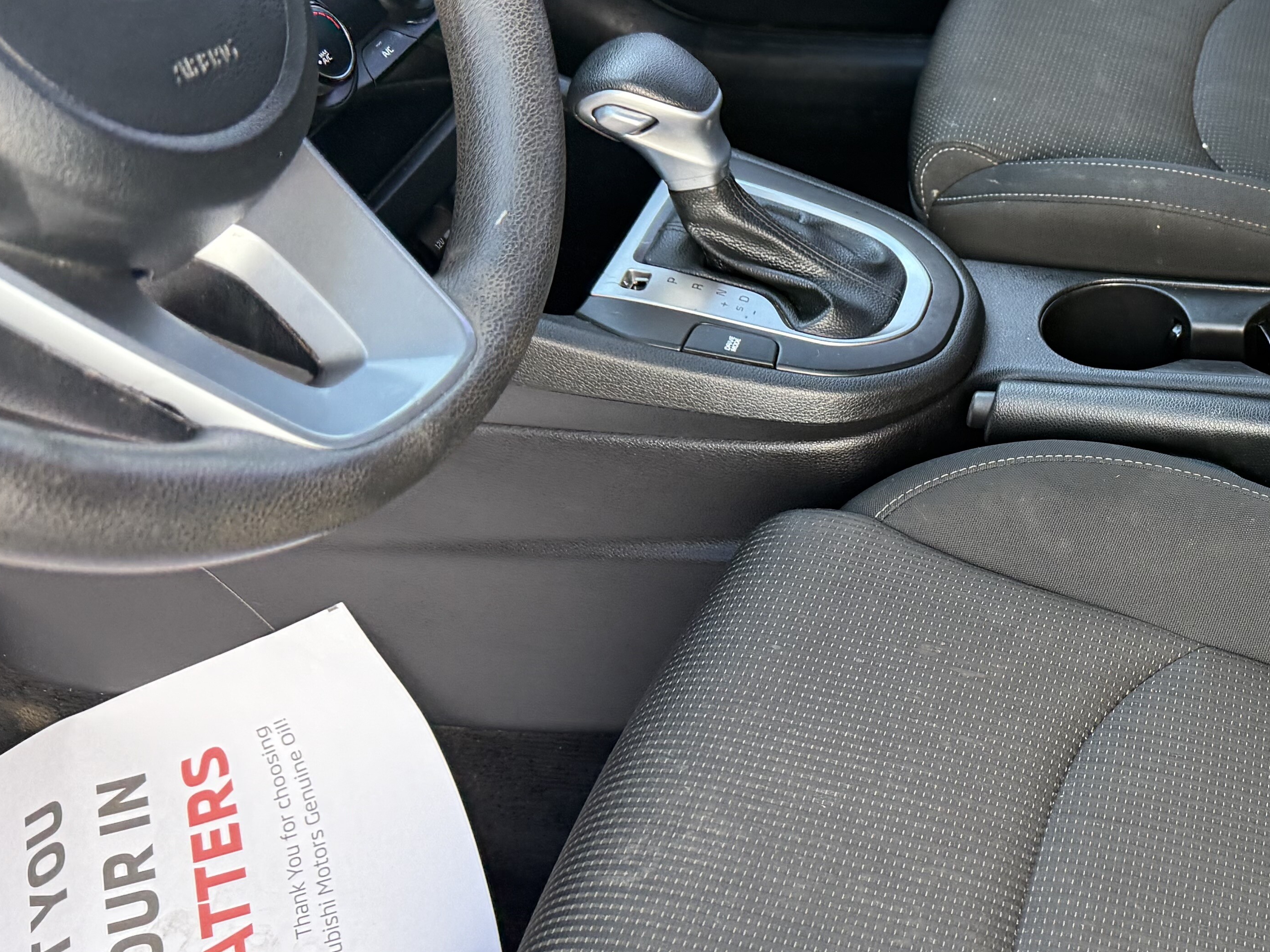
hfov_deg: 36.4
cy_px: 427
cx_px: 1156
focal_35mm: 49
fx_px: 1798
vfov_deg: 29.7
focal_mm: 6.76
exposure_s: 1/122
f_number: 1.78
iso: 200
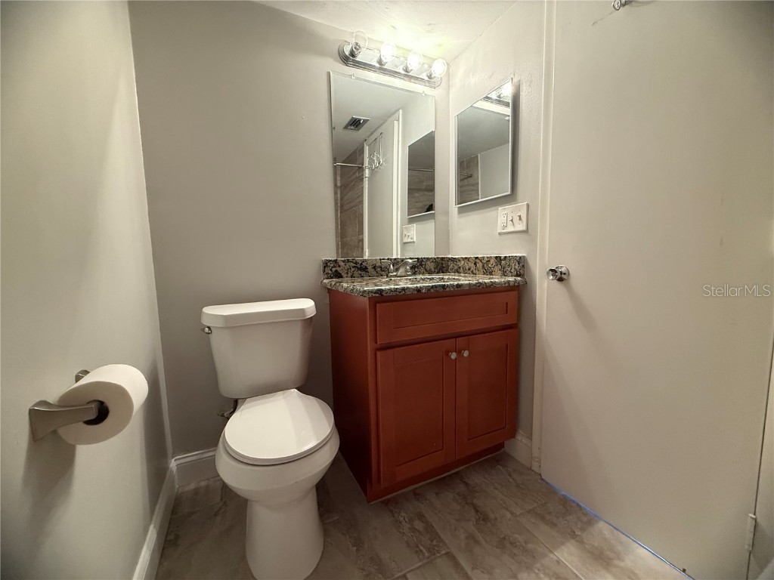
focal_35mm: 14
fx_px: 313
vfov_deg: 85.7
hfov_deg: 102.1
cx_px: 387
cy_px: 290
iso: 640
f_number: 2.2
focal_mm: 2.22
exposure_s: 1/60
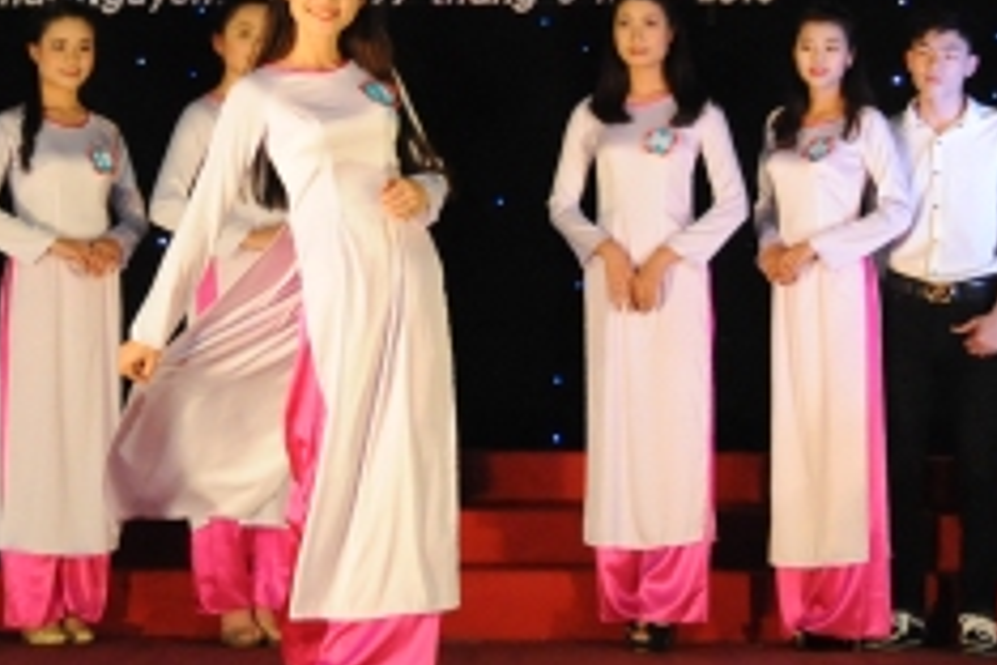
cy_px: -9
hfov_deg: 18.9
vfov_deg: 12.5
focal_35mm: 108
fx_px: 2991
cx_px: 454
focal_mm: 42
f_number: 5
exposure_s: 1/200
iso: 4000
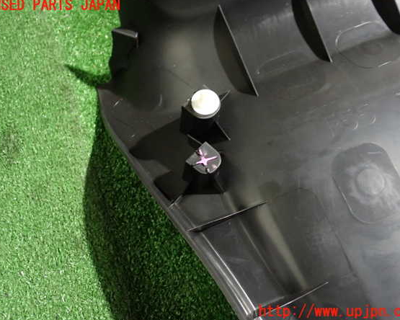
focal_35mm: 38
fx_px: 450
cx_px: 205
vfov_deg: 39.2
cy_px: 159
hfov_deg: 47.9
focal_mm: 6.37
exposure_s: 1/10
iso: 800
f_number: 2.5
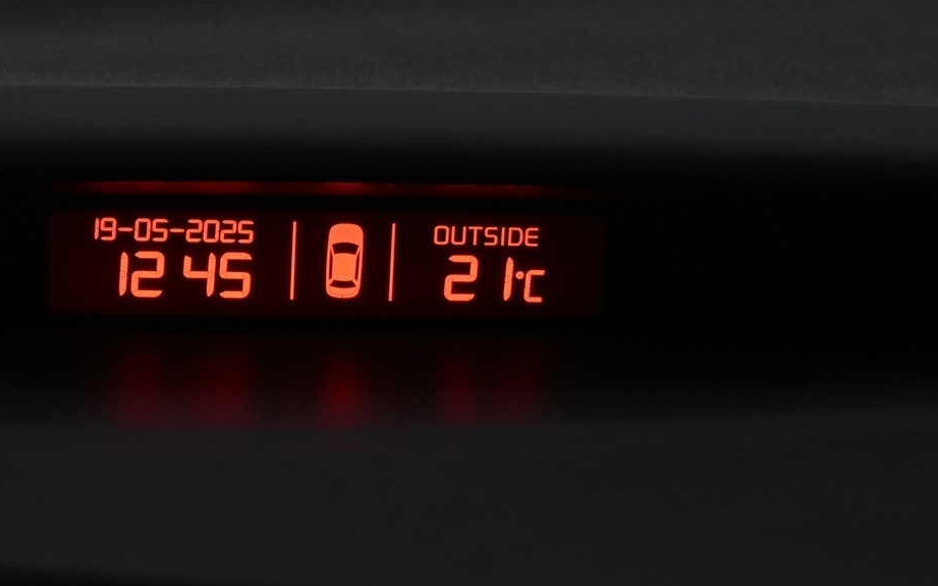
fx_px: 2681
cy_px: 269
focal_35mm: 105
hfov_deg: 19.8
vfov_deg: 12.5
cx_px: 308
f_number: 5.6
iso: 560
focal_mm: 39
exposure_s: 1/60
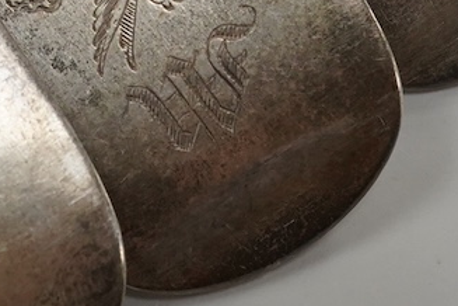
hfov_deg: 13.1
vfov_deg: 8.6
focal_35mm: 155
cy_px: -211
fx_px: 1972
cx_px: 55
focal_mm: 30
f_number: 13
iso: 2500
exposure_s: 1/250
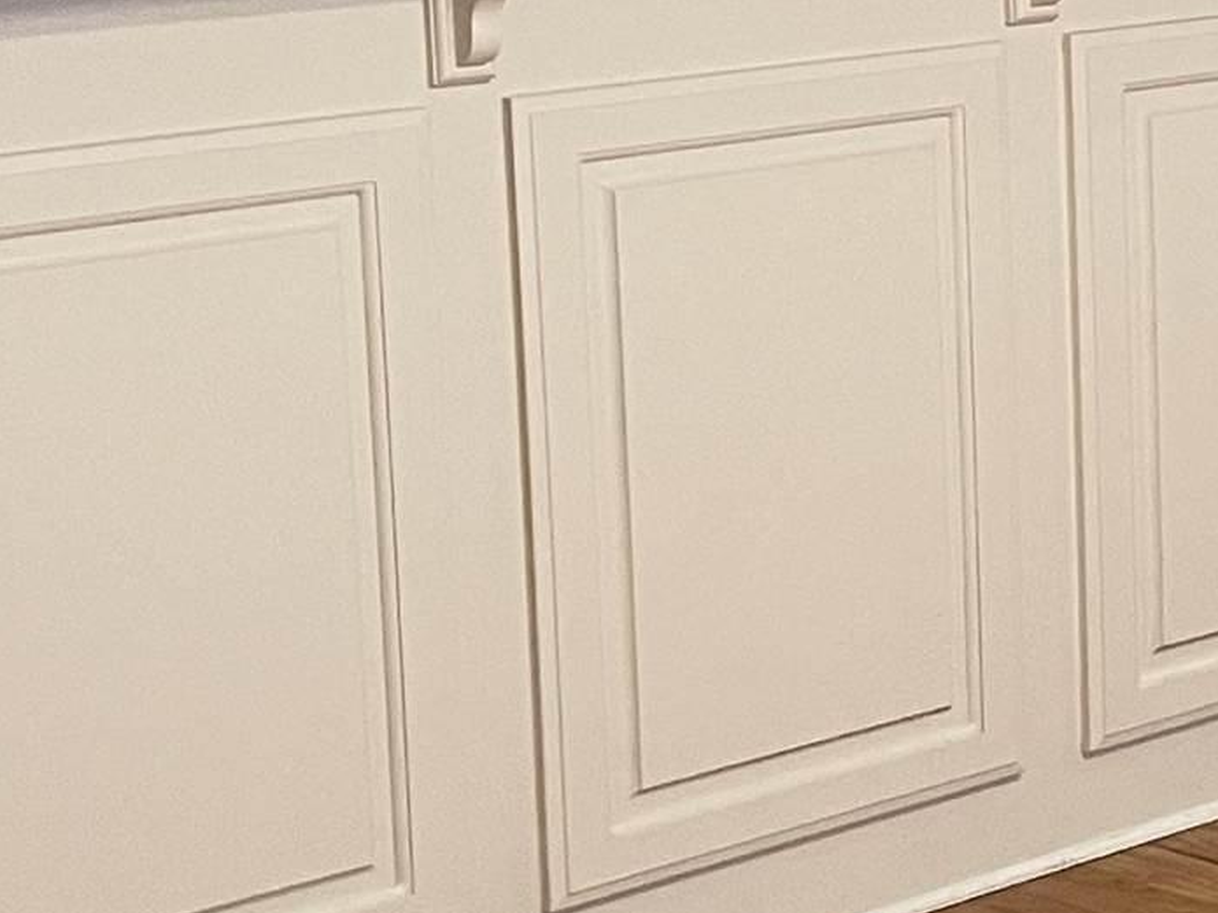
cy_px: 126
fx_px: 4046
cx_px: 2087
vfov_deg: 12.8
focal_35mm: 115
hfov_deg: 15.2
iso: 200
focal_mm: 4.2
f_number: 1.6
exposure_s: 1/60
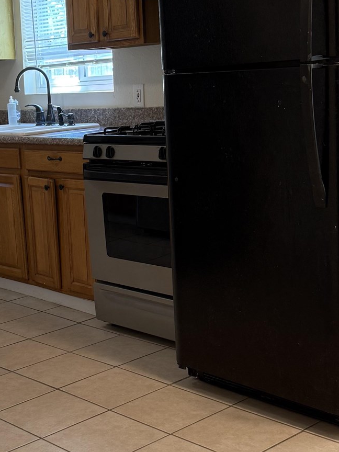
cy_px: 187
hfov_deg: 22.8
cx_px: 107
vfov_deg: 30.2
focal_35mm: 64
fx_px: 836
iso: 125
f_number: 1.78
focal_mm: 6.76
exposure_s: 1/60
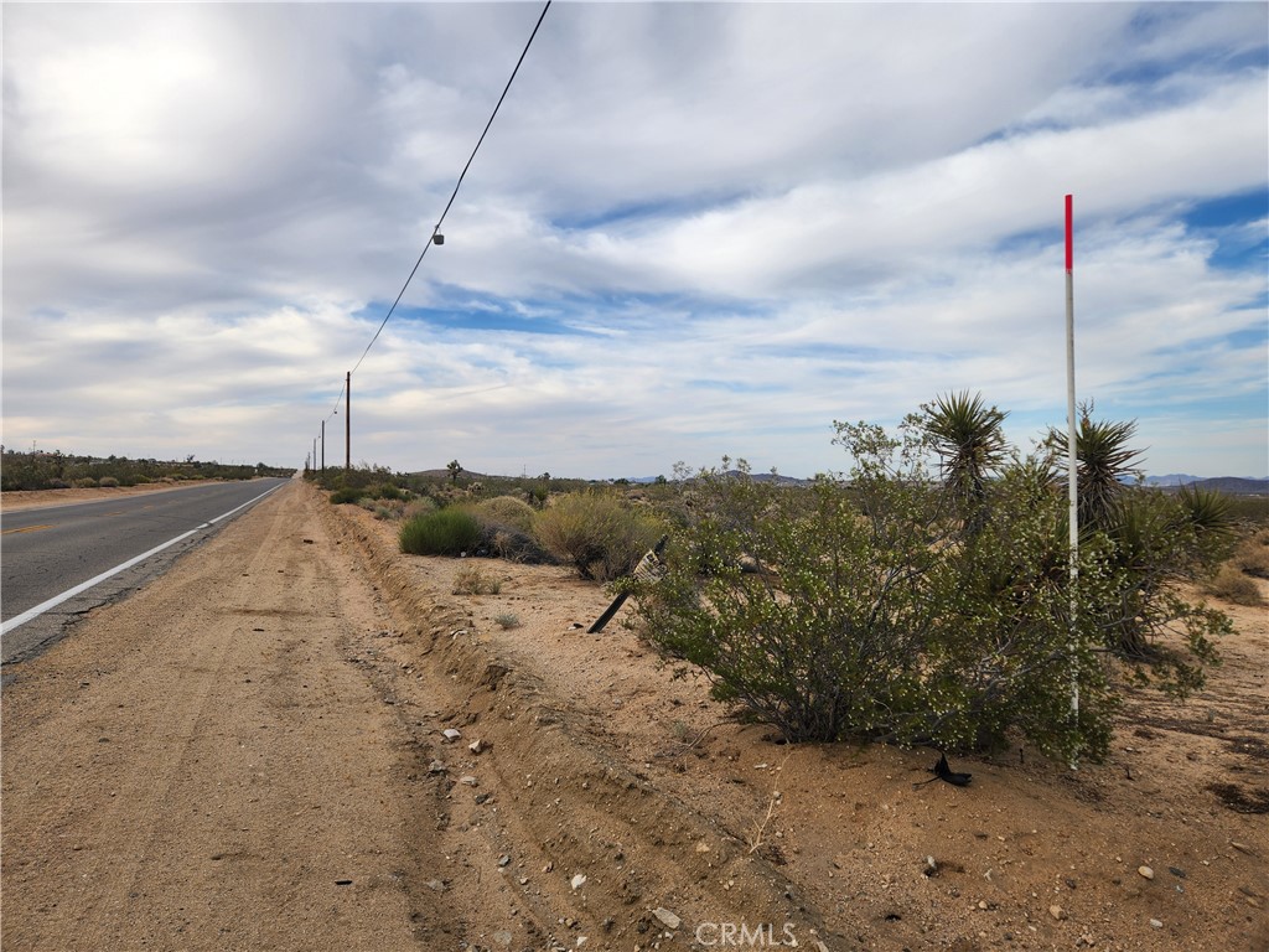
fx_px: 843
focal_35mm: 23
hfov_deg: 73.9
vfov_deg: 58.9
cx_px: 634
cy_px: 476
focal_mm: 5.4
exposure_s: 1/1013
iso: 20
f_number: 1.8
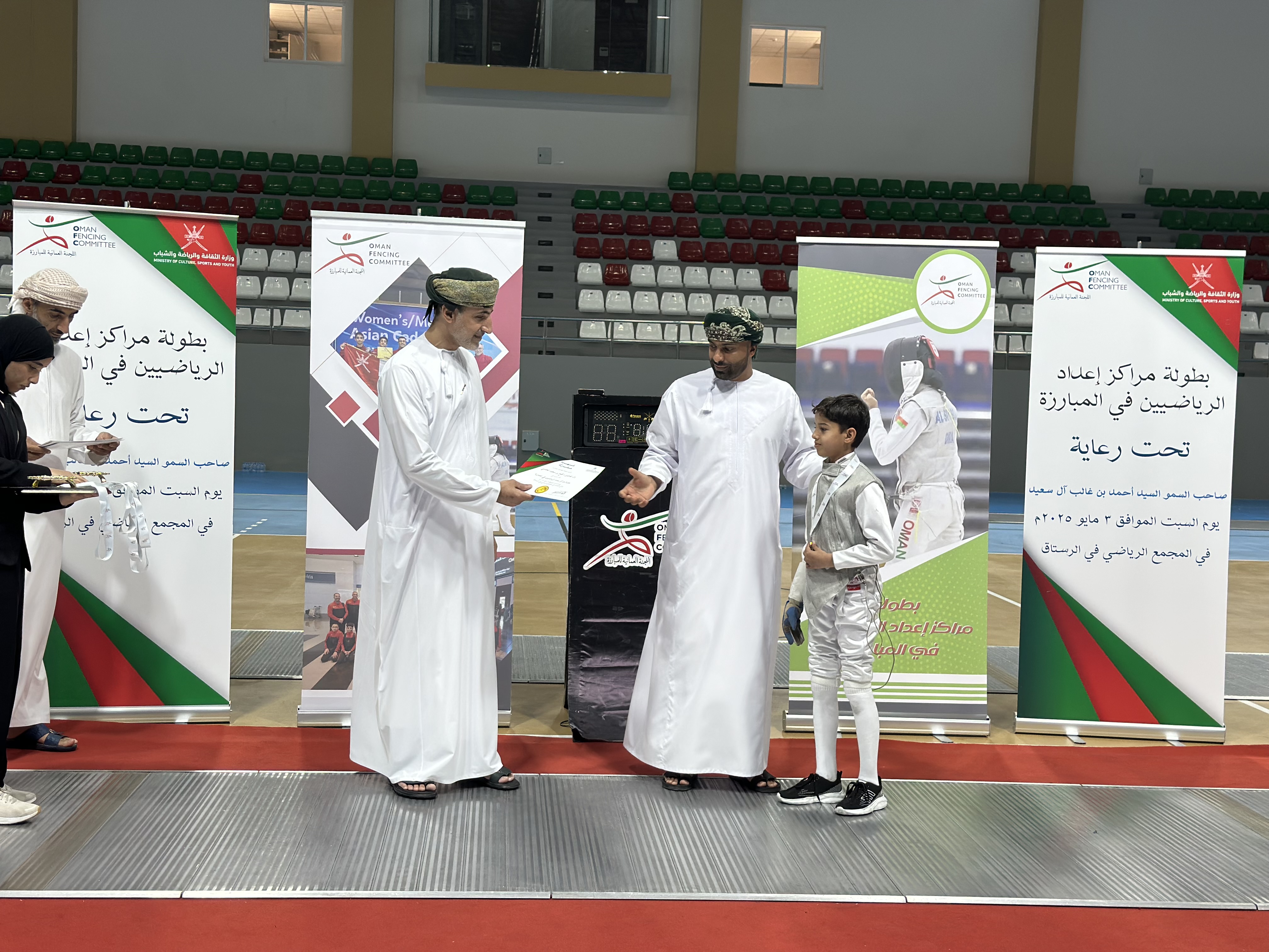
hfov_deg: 39.7
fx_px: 1760
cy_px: 476
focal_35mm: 48
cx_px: 634
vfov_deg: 30.3
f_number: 1.78
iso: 64
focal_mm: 6.86
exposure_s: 1/165
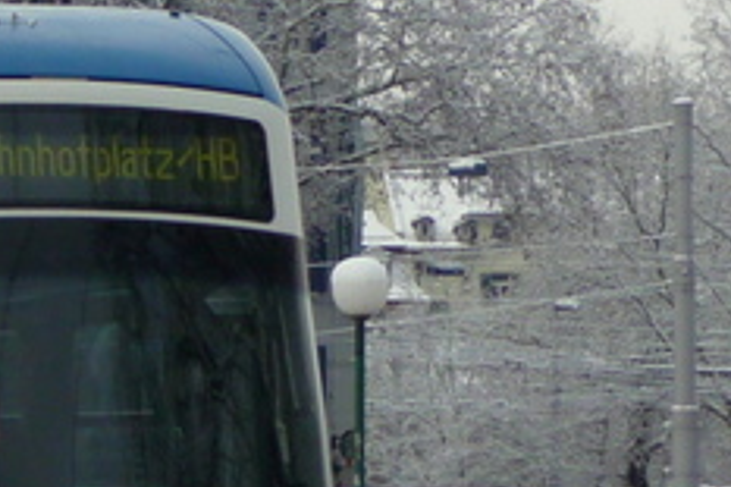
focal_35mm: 277
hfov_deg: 7.3
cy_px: 424
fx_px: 5620
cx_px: -329
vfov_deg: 4.9
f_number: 4.5
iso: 100
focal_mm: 10.5
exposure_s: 1/320
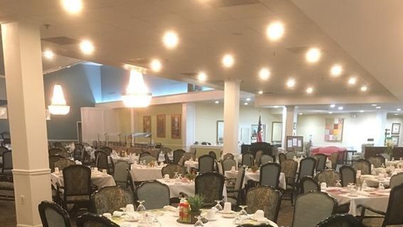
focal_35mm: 43
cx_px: 204
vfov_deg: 25.8
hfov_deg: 47.4
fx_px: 459
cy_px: 243
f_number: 2.2
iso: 200
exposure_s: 1/20
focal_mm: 4.15
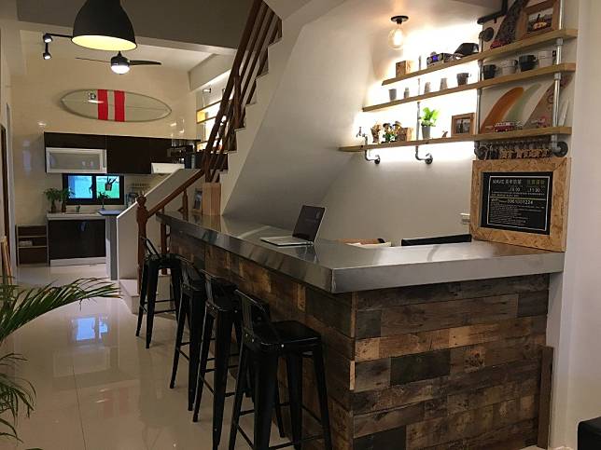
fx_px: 503
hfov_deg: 61.7
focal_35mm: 29
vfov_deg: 48.2
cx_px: 300
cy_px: 225
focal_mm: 4.15
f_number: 2.2
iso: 64
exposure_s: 1/30
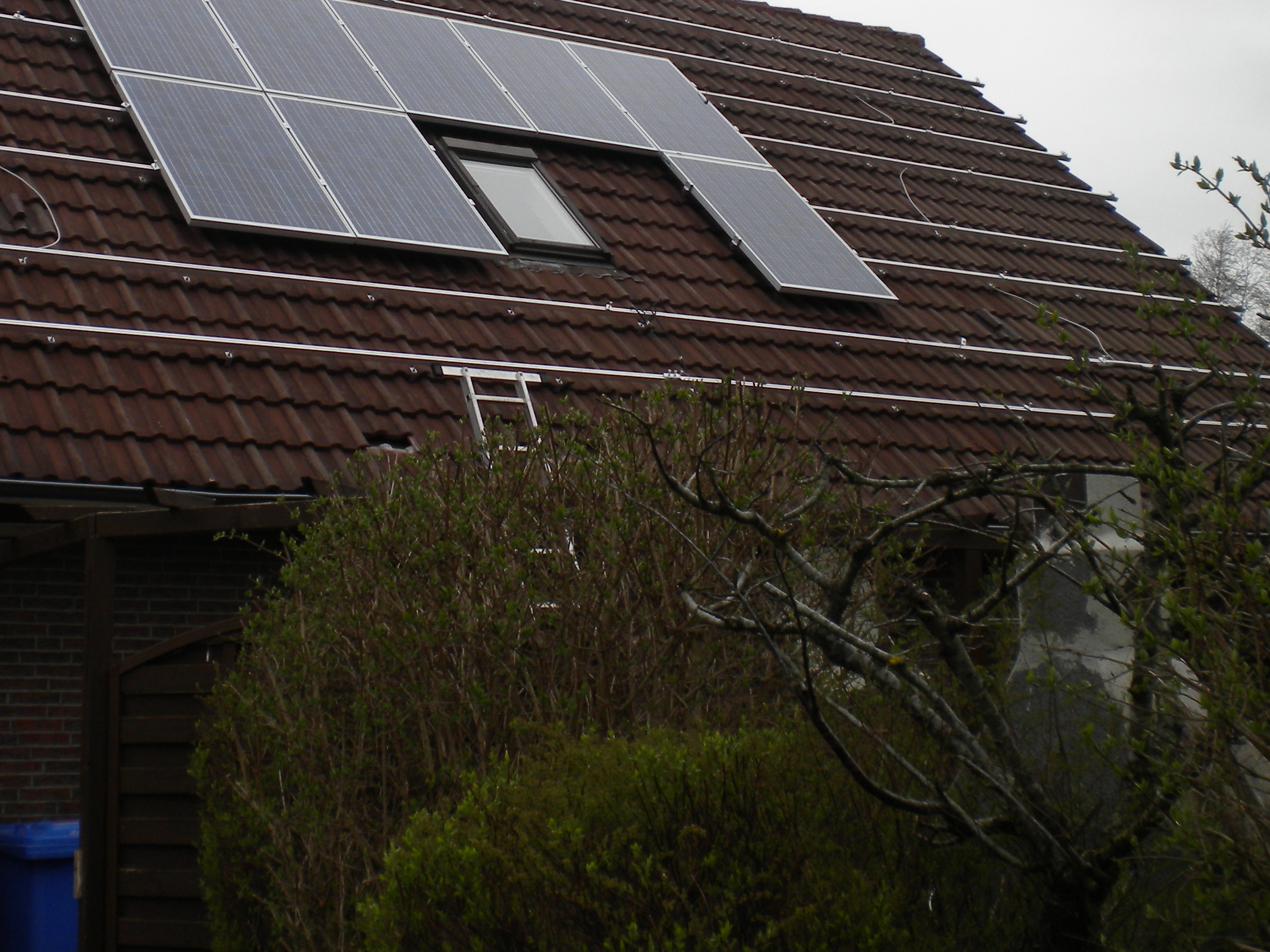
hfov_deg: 35.3
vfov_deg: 26.7
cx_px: 458
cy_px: 253
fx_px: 1981
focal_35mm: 54
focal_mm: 6.3
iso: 80
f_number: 4.6
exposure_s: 1/432
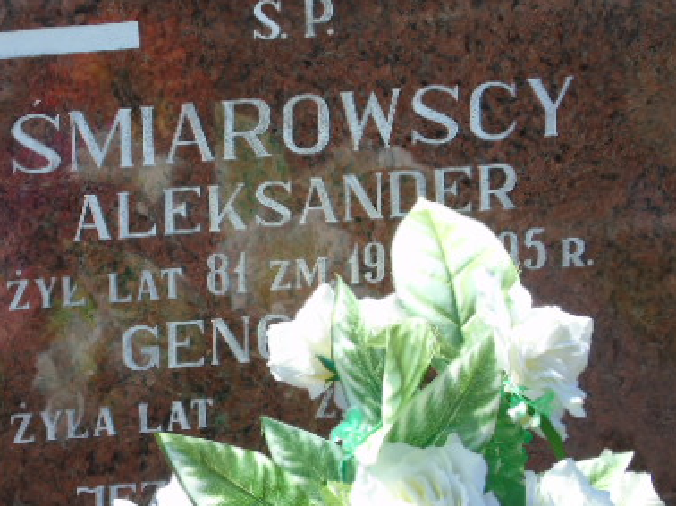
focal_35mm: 210
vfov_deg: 7.1
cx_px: 268
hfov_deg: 9.4
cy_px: 324
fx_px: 4098
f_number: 4.6
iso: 80
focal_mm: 22
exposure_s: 1/200
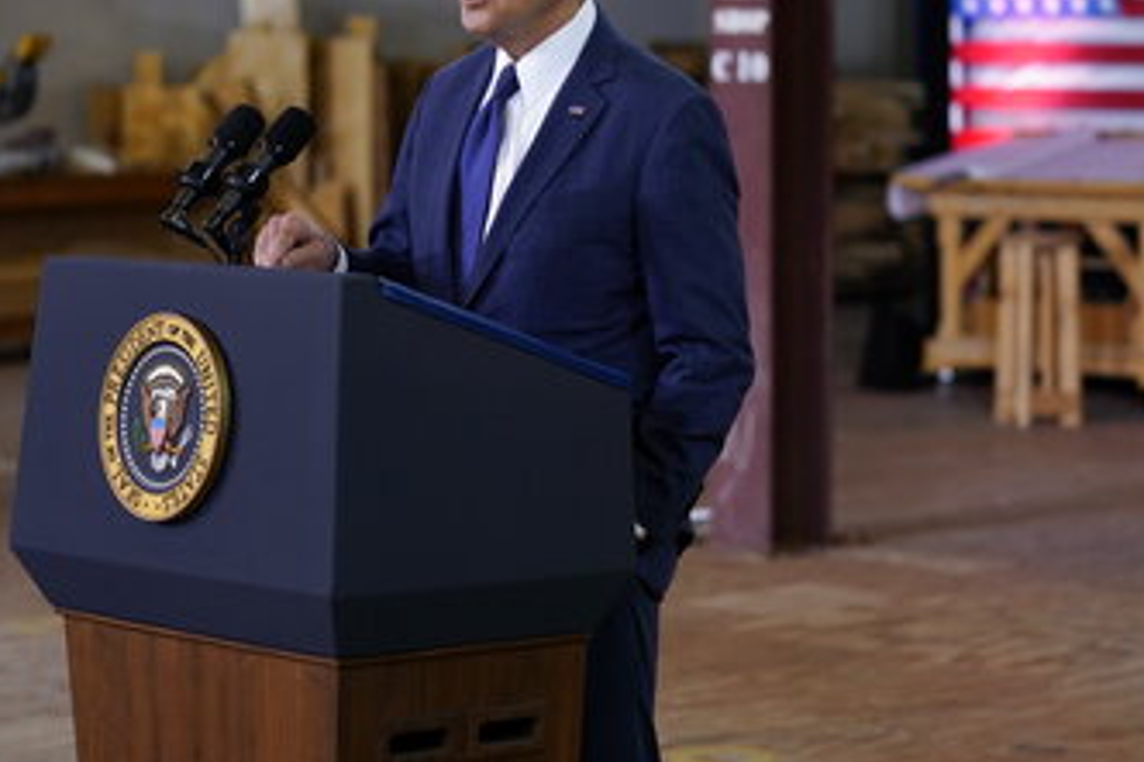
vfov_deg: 11.0
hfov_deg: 16.4
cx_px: 627
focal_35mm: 125
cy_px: 284
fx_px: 3970
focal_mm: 81
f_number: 2.8
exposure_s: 1/500
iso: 1600
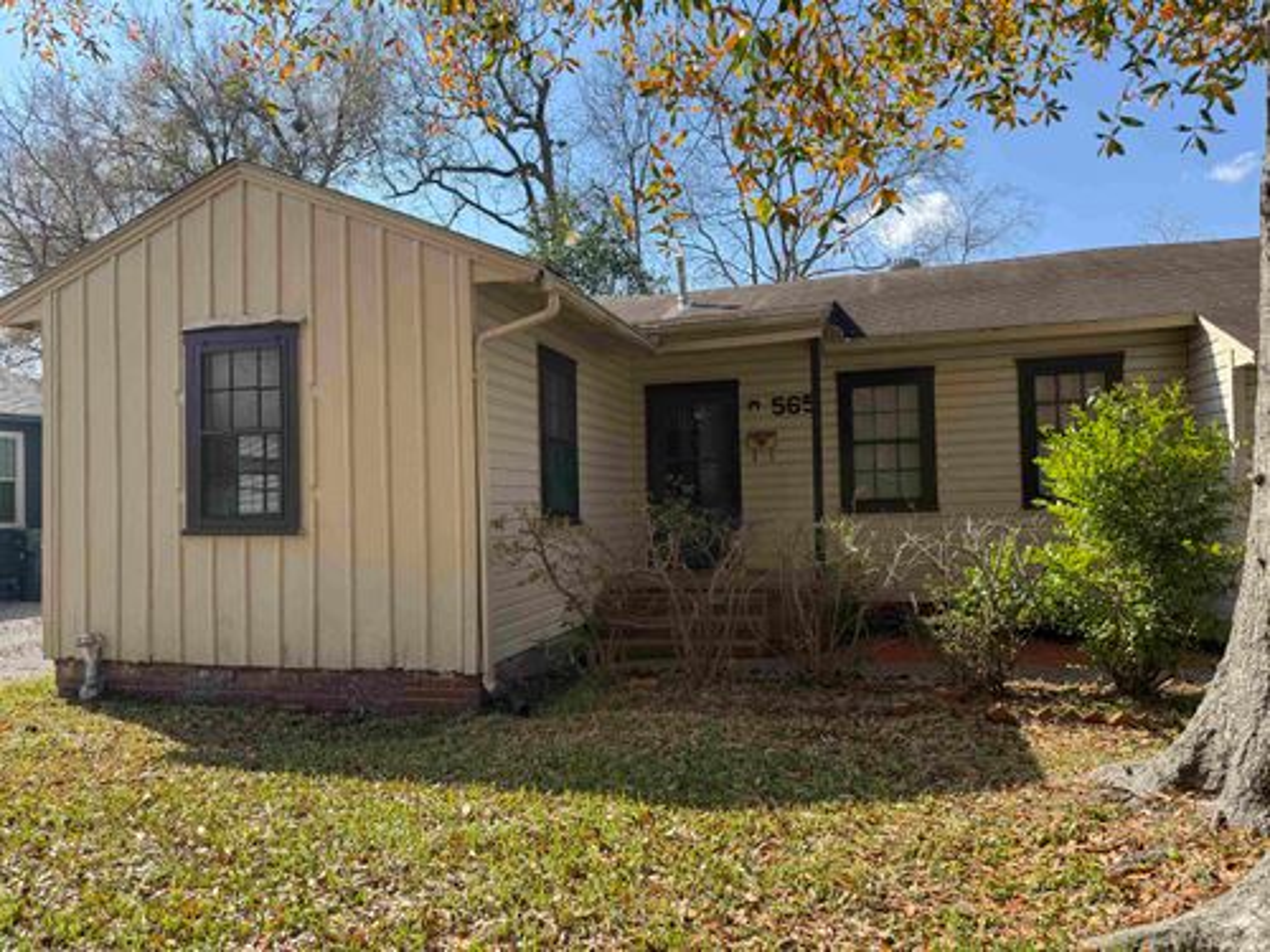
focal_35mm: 24
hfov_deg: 71.6
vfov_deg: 56.8
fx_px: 881
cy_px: 476
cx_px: 635
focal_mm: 6.76
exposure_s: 1/2169
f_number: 1.78
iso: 80
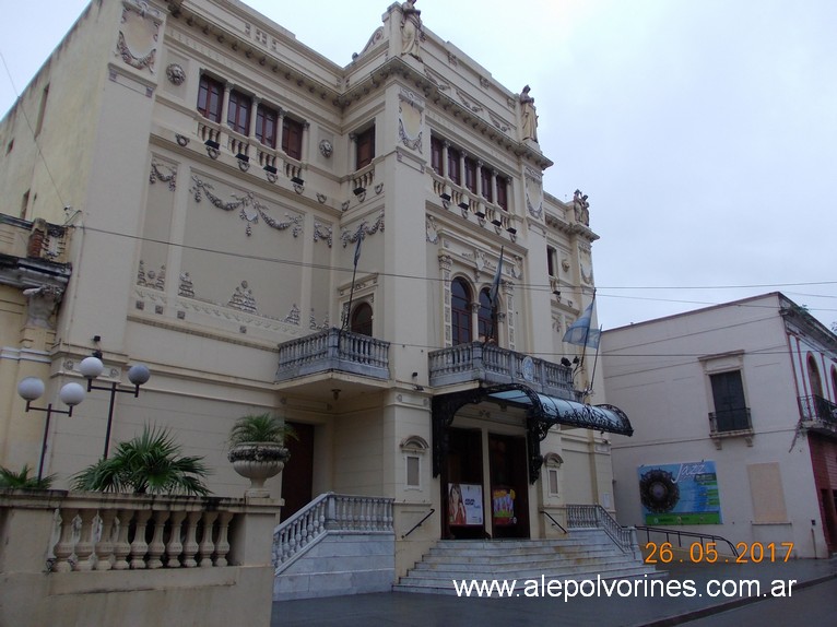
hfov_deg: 63.5
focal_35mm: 28
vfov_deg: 49.7
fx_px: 677
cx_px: 418
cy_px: 314
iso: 80
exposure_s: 1/100
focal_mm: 4
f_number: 2.7
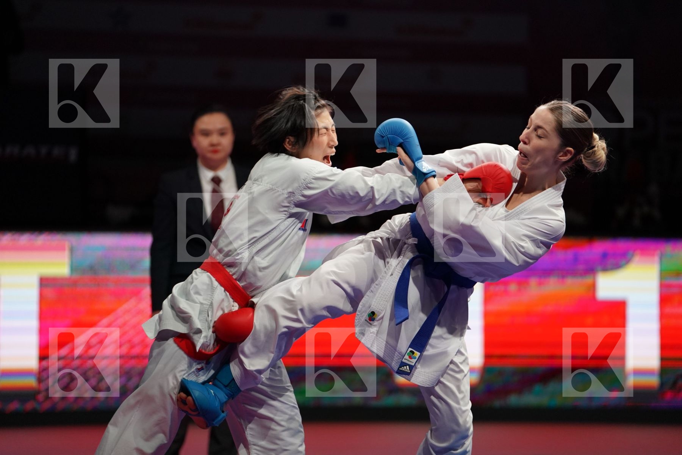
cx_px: 341
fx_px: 3296
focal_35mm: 174
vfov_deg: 7.9
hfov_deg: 11.8
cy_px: 228
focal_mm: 174
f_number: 2.8
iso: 2500
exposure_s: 1/1000
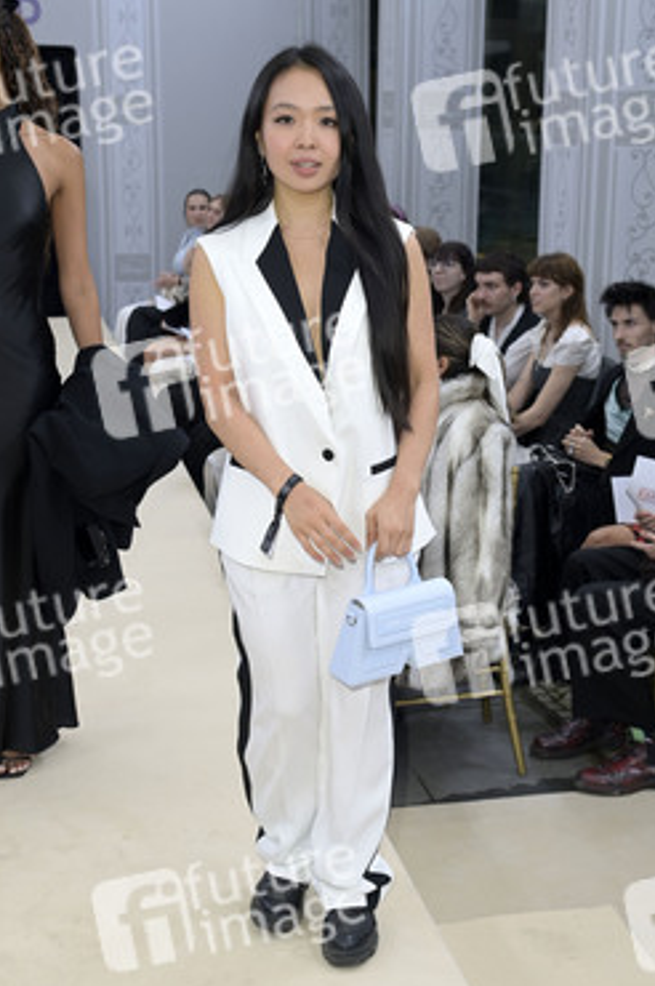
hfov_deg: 25.0
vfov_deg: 36.9
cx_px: 306
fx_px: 1476
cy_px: 509
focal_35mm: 54
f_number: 5.6
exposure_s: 1/250
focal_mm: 50
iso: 500
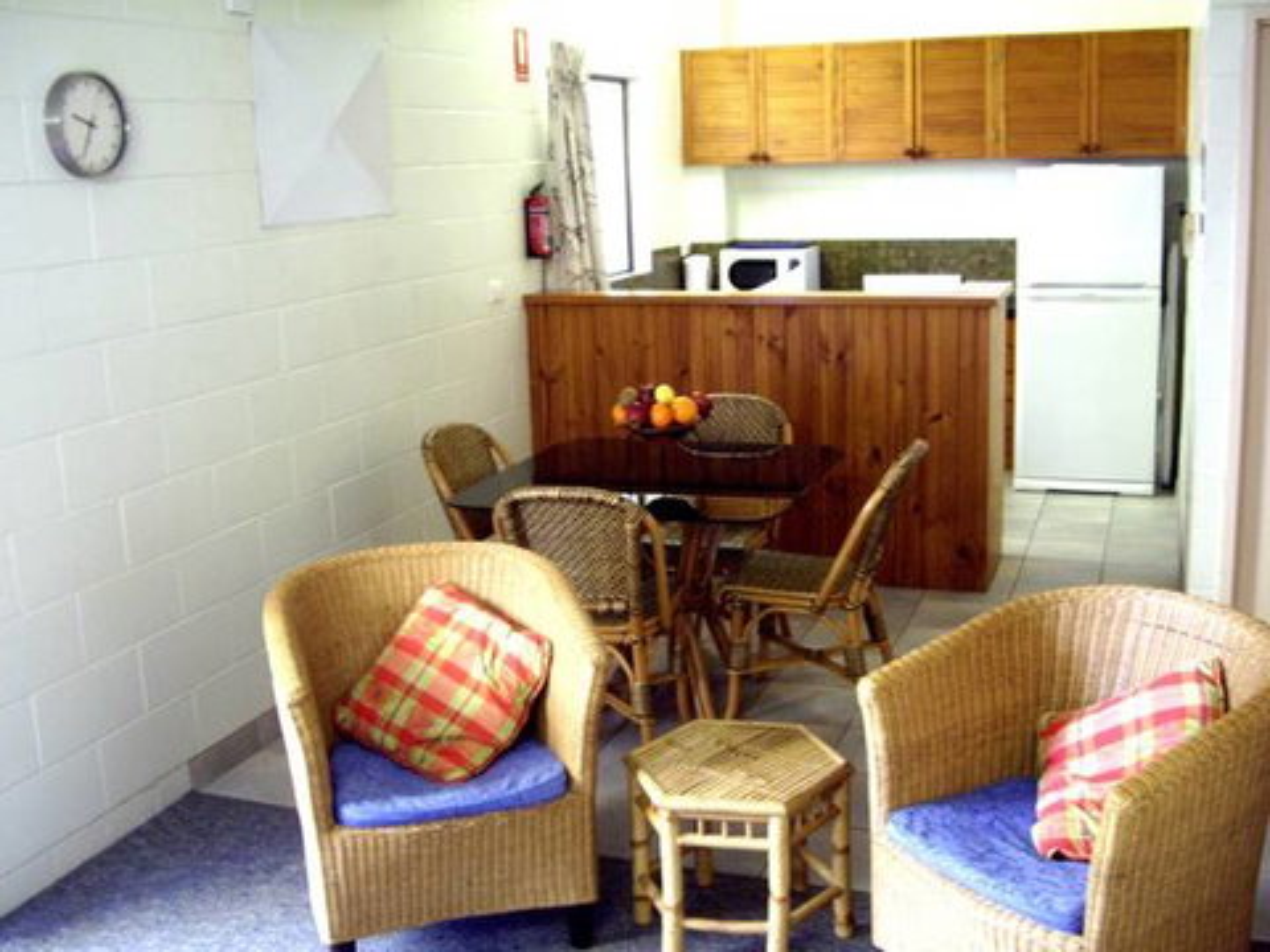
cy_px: 476
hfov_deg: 49.0
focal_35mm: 38
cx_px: 635
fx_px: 1394
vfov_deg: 37.7
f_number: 2.8
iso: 200
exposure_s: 1/5
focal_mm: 7.9
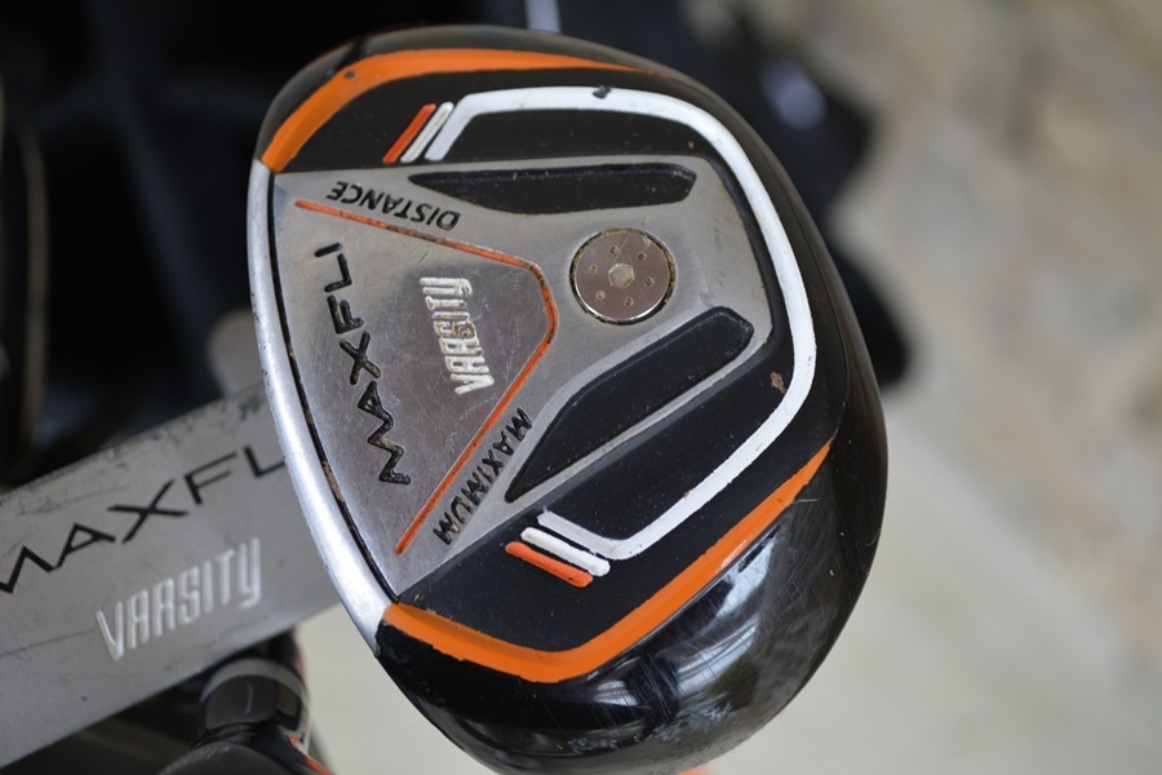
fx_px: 1840
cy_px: 388
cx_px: 581
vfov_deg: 23.8
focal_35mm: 57
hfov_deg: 35.1
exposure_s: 1/60
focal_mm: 38
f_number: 5
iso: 640
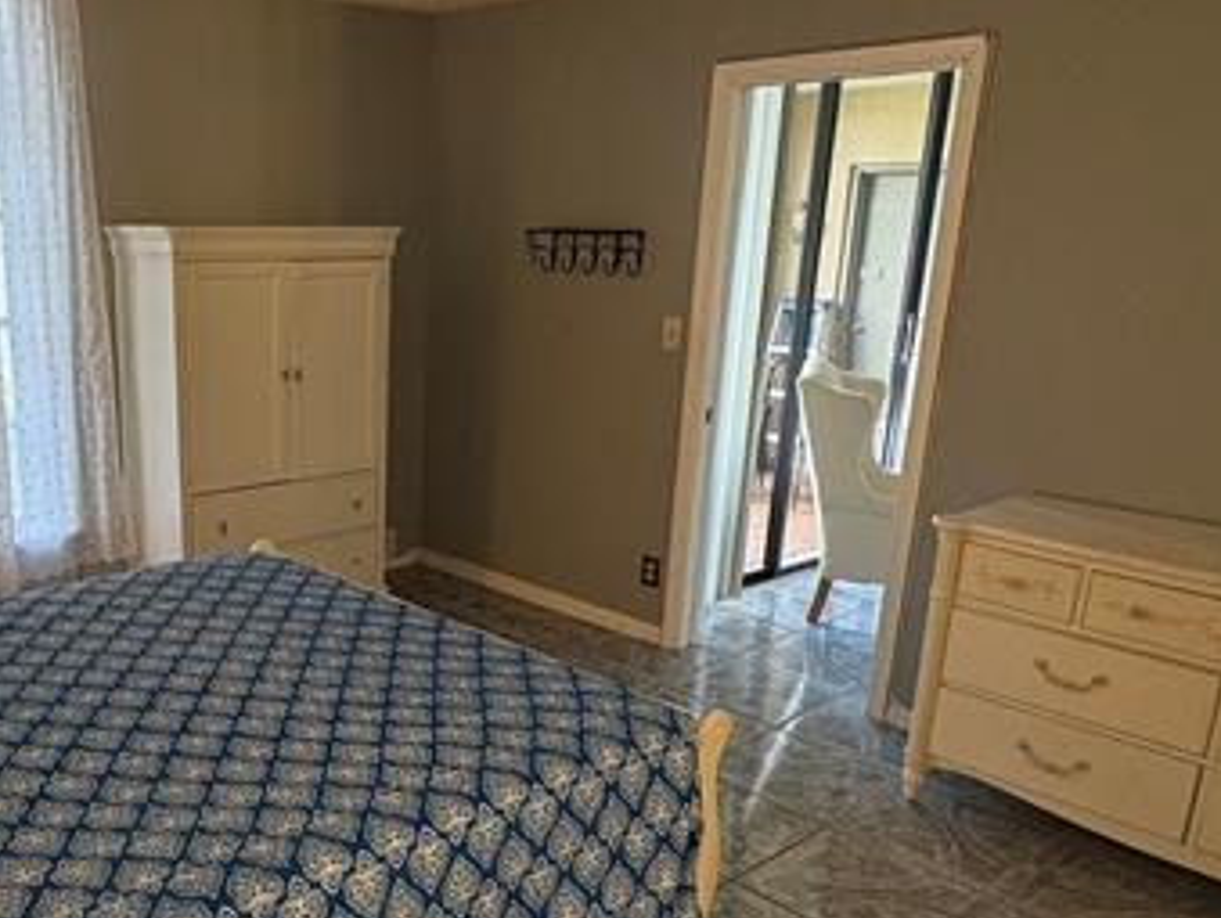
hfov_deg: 53.4
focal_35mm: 33
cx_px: 342
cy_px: 558
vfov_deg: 42.8
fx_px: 1165
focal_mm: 2.22
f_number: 2.2
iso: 400
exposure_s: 1/60
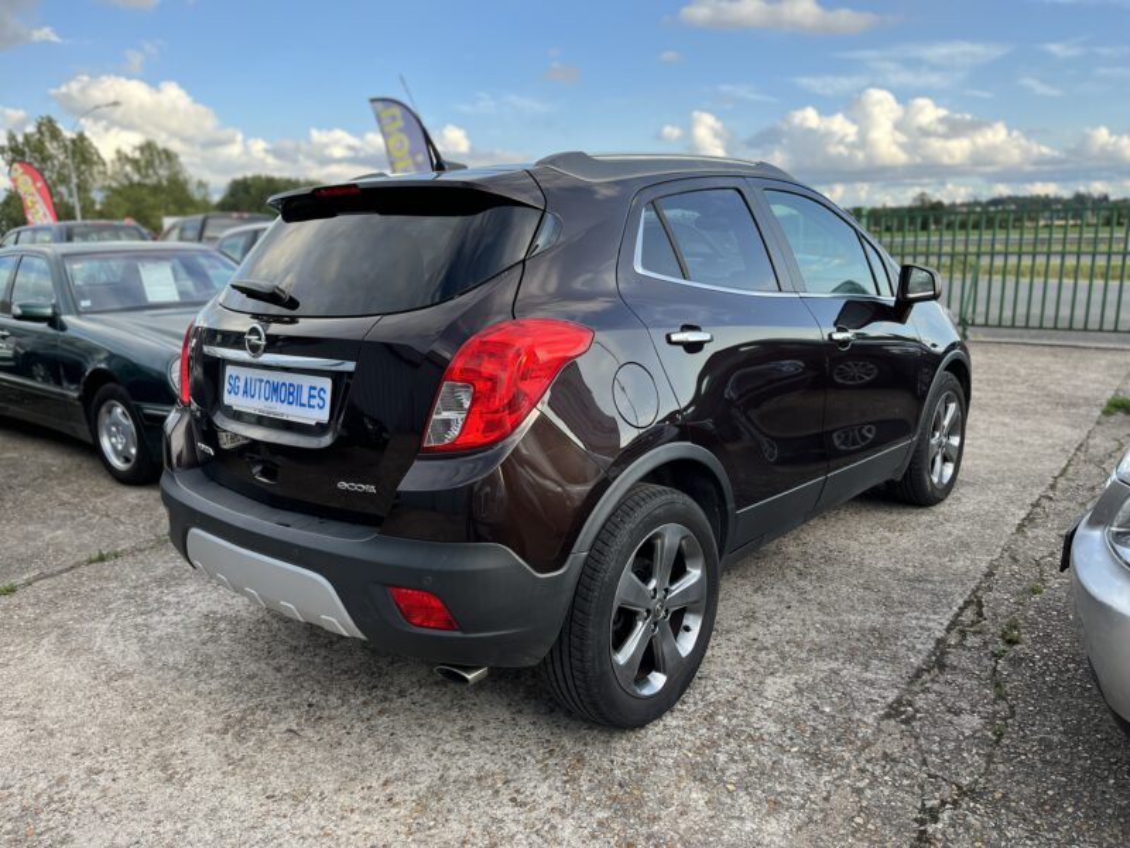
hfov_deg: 67.3
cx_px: 565
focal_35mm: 26
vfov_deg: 53.1
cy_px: 424
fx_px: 849
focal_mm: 5.1
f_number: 1.6
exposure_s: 1/631
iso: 50
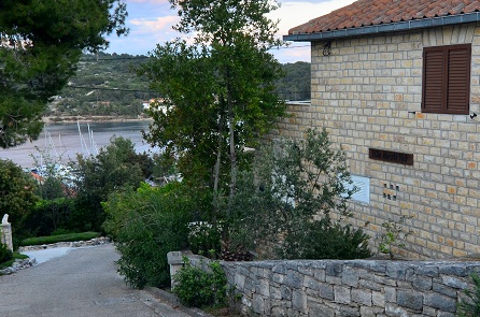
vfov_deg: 28.5
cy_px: 172
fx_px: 625
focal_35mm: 47
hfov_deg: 42.0
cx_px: 251
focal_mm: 14
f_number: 5.6
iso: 400
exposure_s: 1/80
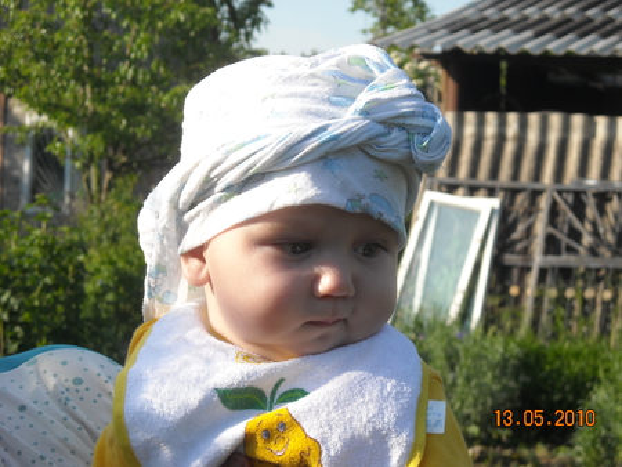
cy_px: 234
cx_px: 311
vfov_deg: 14.1
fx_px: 1888
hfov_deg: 18.7
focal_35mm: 105
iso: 64
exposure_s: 1/284
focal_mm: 17.1
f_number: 4.7
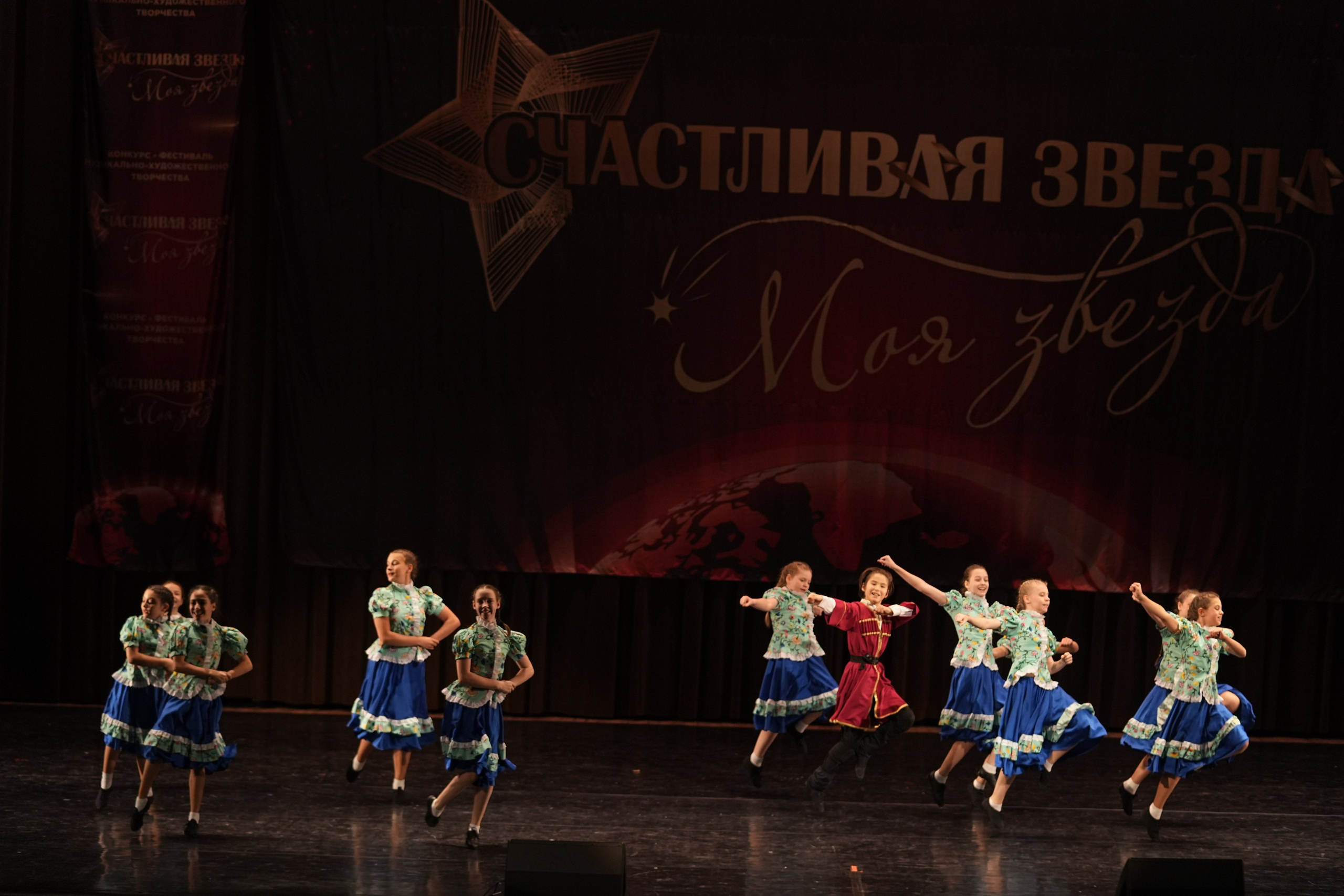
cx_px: 672
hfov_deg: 19.6
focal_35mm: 104
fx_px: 3883
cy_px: 448
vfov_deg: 13.2
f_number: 2.8
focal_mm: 104
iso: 1600
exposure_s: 1/400
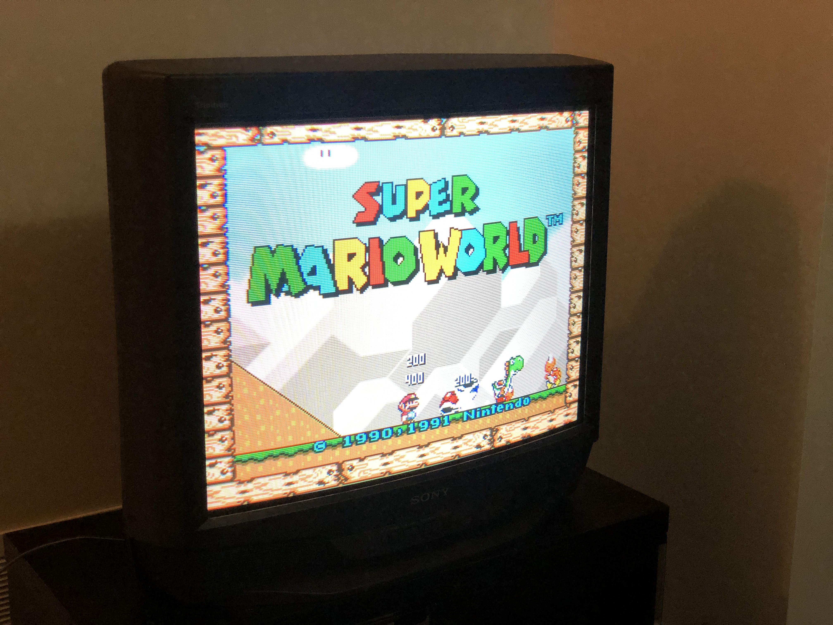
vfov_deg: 28.0
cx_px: 416
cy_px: 312
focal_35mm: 52
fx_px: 1251
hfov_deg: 36.8
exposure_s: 1/60
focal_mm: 6
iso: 100
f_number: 2.4
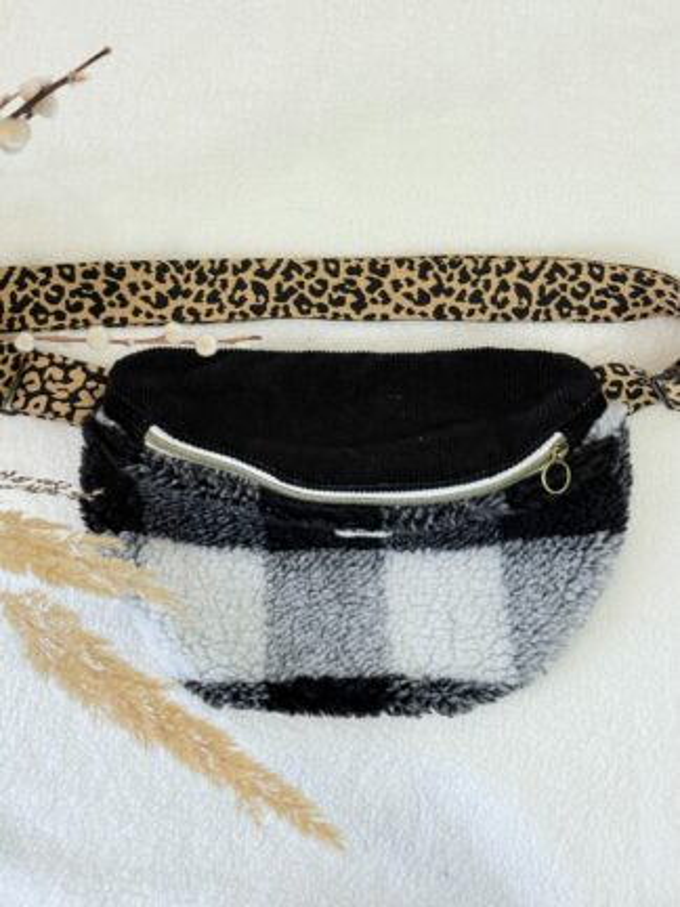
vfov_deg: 39.7
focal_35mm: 48
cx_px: 340
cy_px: 454
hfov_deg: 30.3
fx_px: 1257
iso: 100
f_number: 1.78
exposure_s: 1/72
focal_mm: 6.76
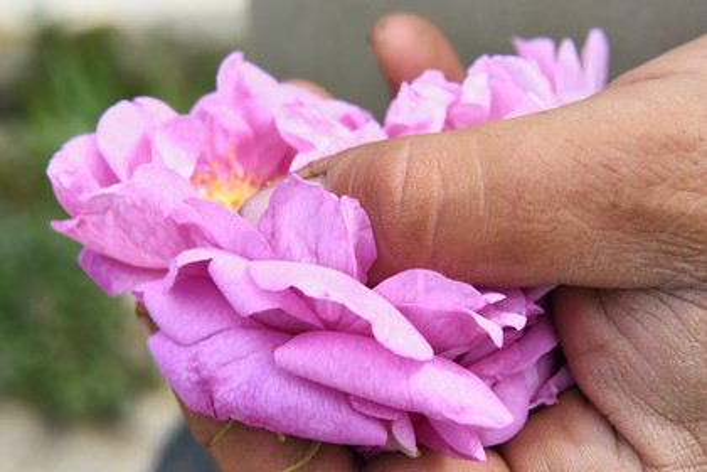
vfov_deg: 19.5
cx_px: 354
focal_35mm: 70
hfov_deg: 28.8
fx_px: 1375
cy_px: 236
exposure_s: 1/200
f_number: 11
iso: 200
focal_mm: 70
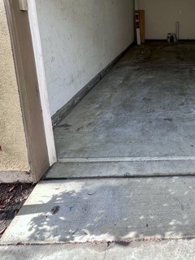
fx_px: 195
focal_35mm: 26
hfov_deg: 46.2
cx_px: 186
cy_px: 43
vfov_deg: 60.4
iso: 32
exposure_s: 1/100
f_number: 1.8
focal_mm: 1.57
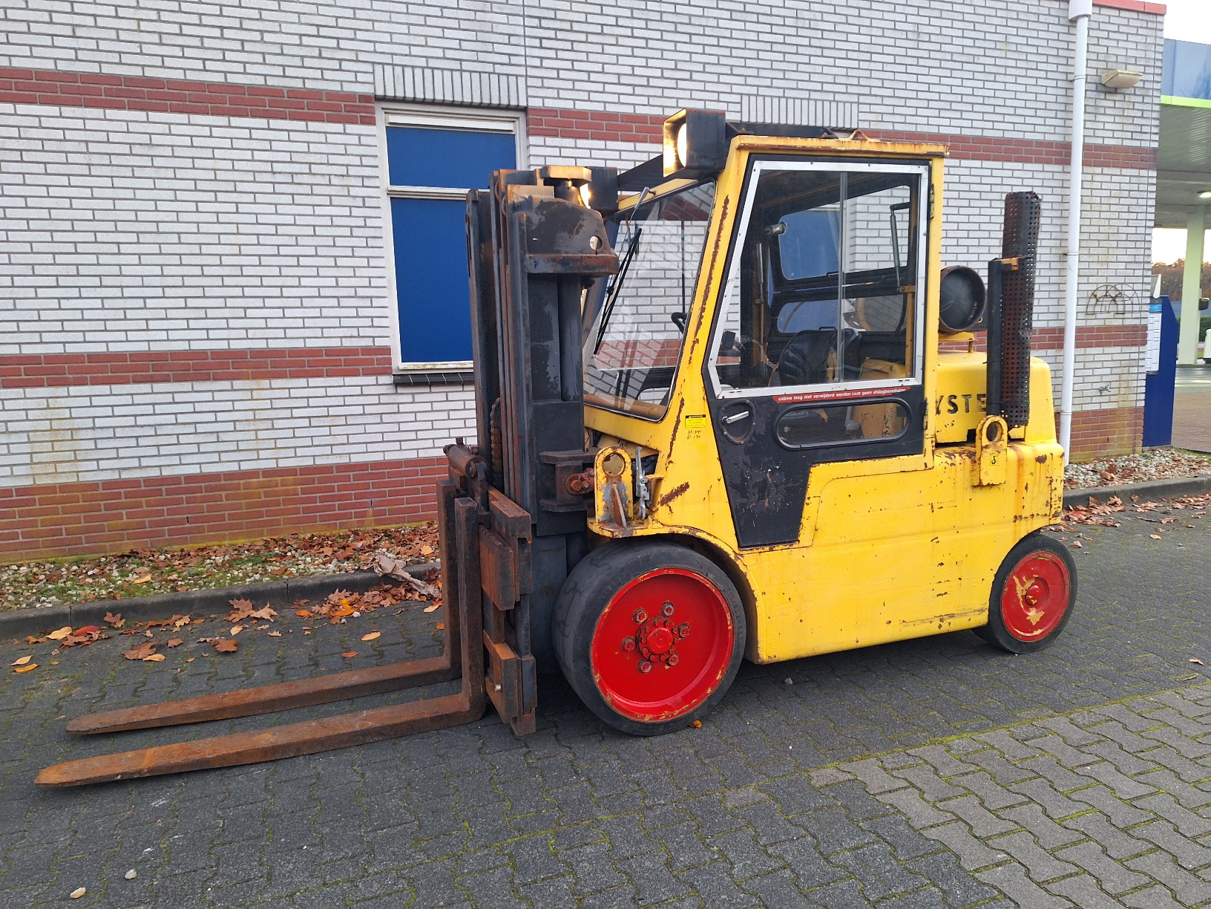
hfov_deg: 73.9
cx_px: 606
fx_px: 805
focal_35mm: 23
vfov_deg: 58.9
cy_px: 454
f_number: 1.8
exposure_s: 1/50
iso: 250
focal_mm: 5.54
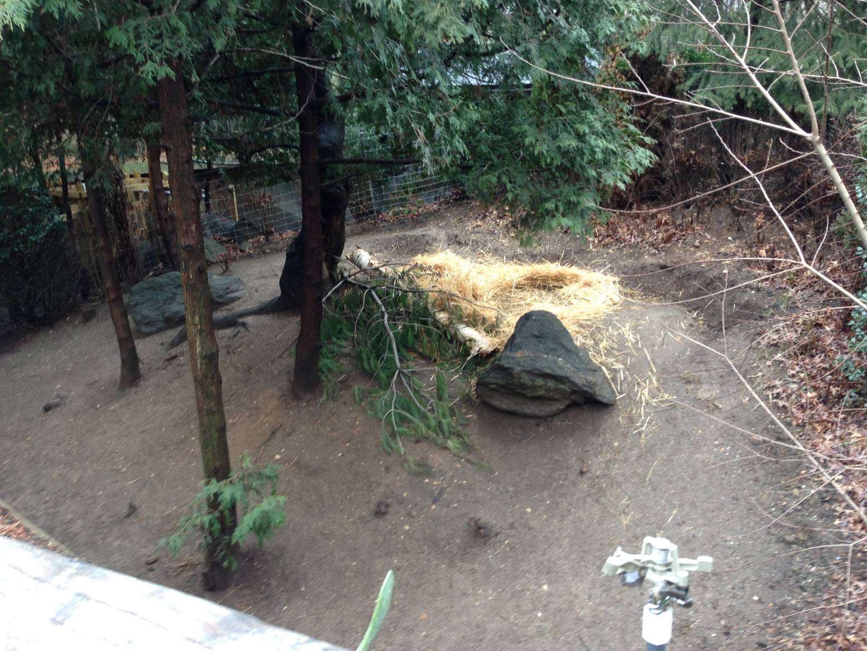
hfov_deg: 54.0
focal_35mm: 34
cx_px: 437
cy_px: 327
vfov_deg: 41.8
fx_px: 852
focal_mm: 4.13
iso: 50
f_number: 2.4
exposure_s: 1/40
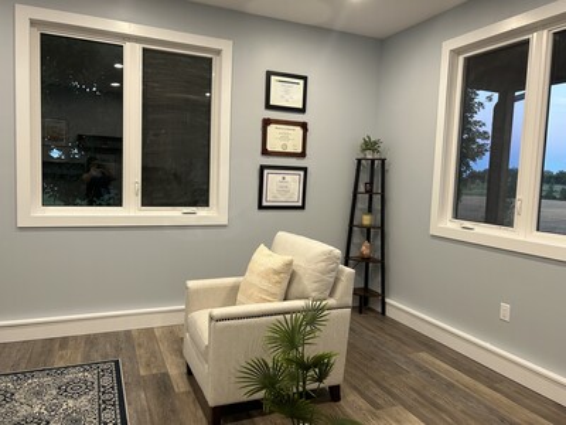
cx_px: 283
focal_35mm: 26
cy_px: 212
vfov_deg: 53.1
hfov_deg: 67.3
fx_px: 425
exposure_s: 1/60
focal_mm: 5.7
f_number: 1.5
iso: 125
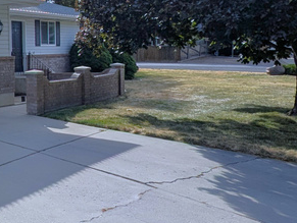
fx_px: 361
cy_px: 63
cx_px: -72
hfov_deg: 34.3
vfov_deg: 33.9
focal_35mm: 42
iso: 43
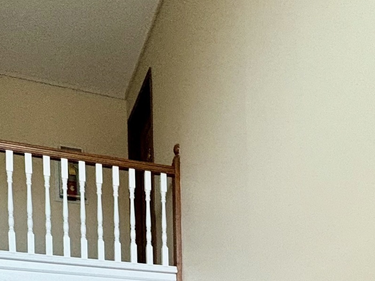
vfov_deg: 21.7
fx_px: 585
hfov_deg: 35.3
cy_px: 442
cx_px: 237
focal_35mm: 54
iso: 500
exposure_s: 1/60
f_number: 2.2
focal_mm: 2.22
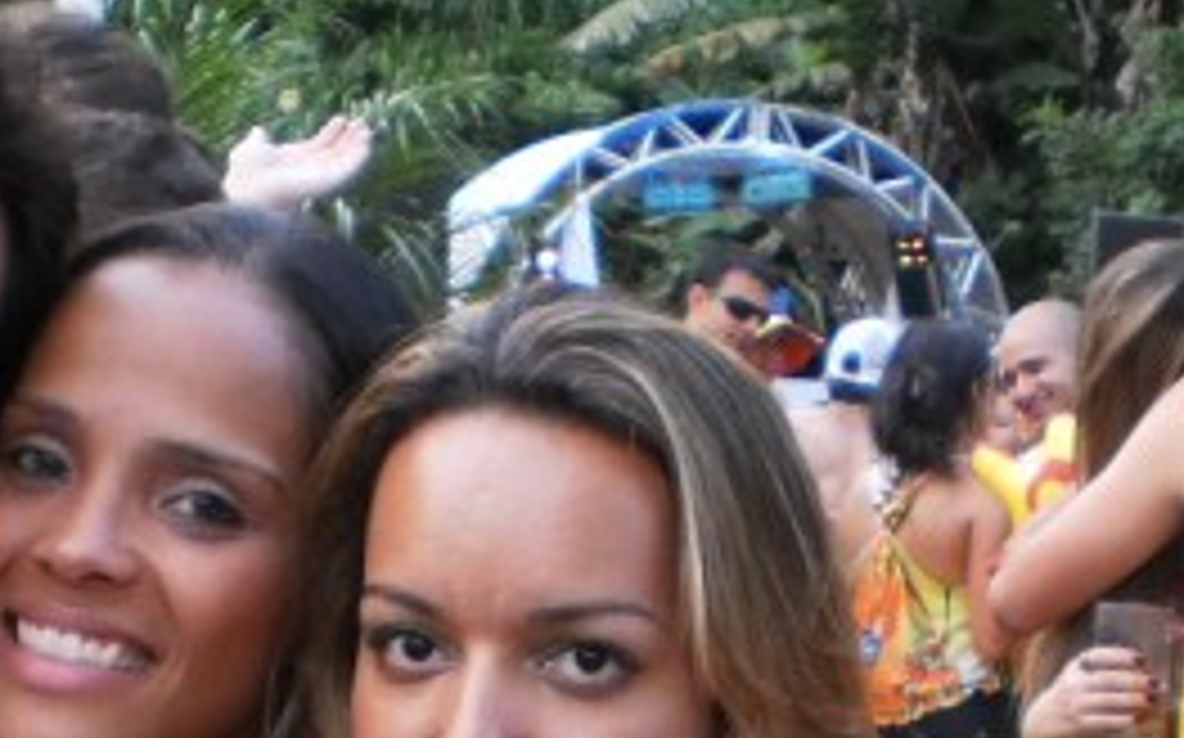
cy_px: 878
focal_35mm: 116
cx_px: 612
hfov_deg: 18.0
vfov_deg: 11.1
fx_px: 3741
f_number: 3.1
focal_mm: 6.3
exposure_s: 1/30
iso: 100
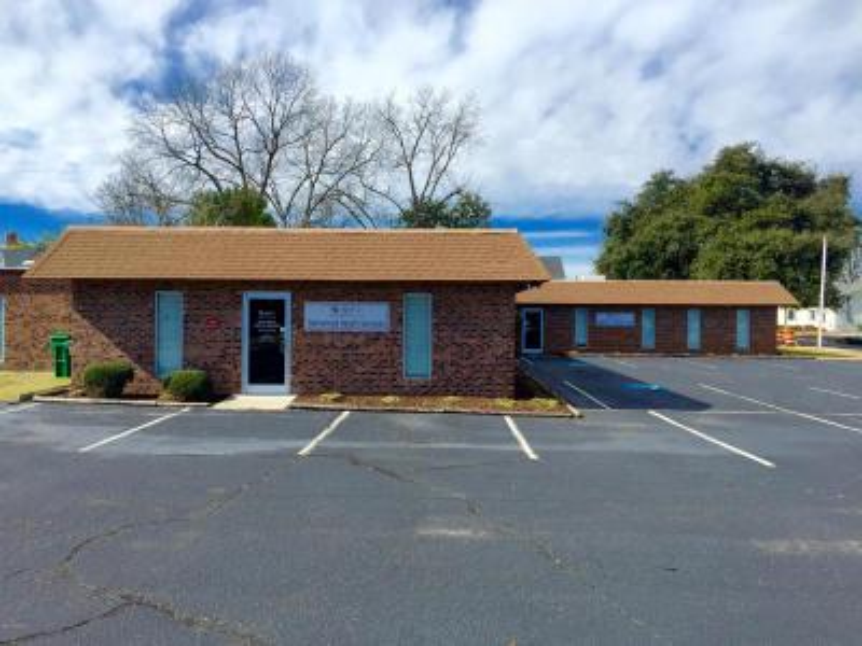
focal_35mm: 29
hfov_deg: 61.7
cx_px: 431
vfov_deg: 48.2
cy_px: 323
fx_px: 722
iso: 32
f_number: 2.2
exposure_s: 1/2475
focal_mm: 4.15
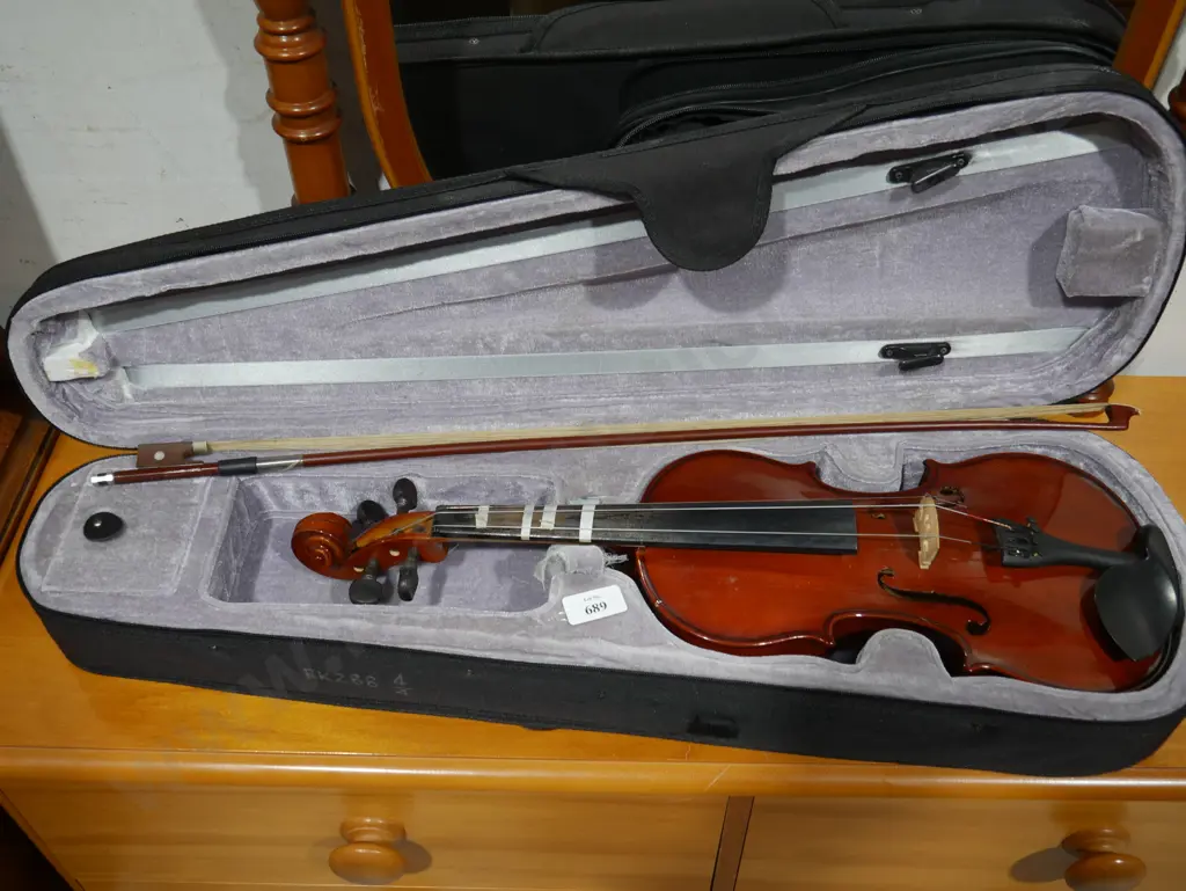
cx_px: 593
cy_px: 446
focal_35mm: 36
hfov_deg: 51.3
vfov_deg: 39.7
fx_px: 1234
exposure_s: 1/60
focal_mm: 18
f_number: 4
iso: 250
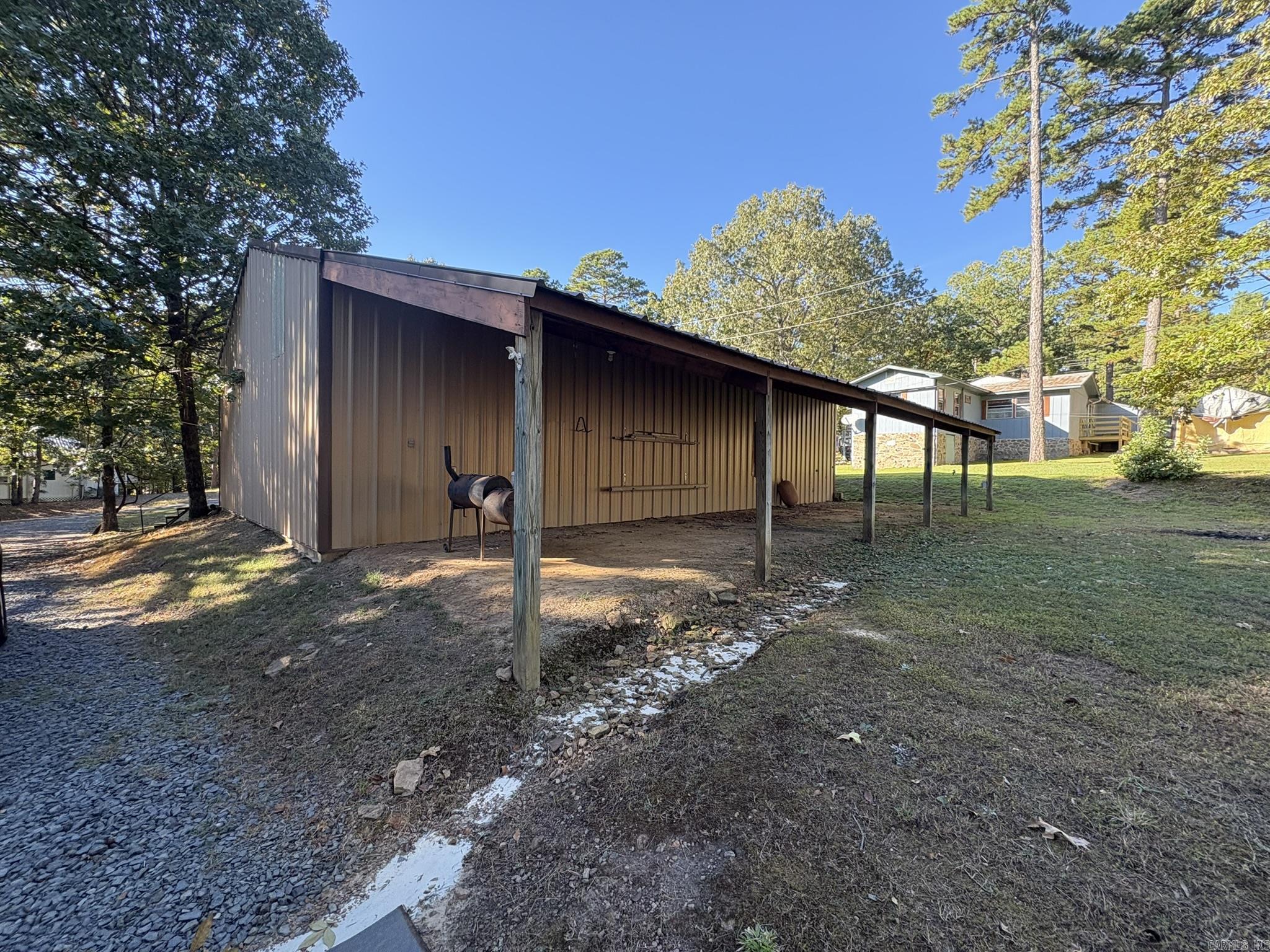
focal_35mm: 14
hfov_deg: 102.1
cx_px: 635
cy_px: 476
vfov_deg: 85.7
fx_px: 514
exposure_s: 1/125
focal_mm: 2.22
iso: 125
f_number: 2.2
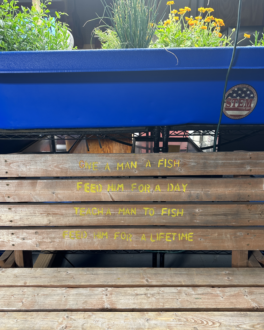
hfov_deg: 54.9
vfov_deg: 66.0
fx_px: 254
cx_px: 129
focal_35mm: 26
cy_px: 174
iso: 80
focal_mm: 6.86
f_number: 1.78
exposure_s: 1/164
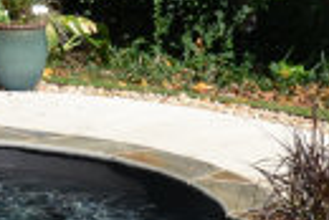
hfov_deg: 5.3
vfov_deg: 3.5
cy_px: 330
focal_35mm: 389
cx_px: -43
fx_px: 3559
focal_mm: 52
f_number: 8
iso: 100
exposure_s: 1/250
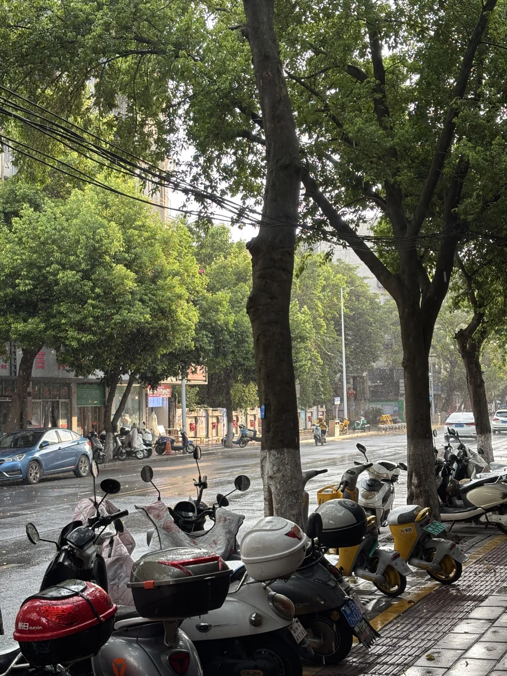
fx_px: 1015
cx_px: 254
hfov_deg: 28.0
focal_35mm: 52
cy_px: 338
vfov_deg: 36.8
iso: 40
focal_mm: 5.96
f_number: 1.6
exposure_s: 1/121
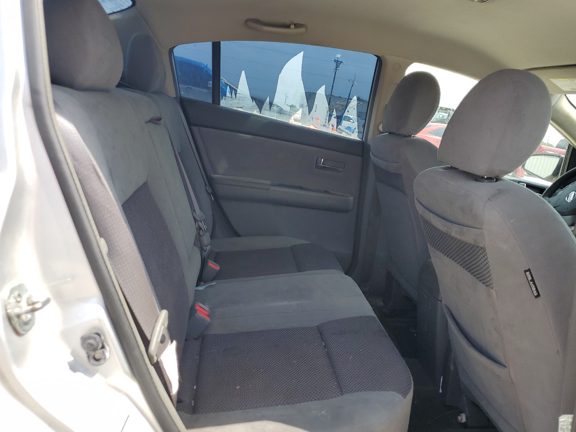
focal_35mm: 28
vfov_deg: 49.7
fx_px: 466
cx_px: 307
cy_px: 225
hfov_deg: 63.4
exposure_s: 1/714
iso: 50
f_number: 1.5
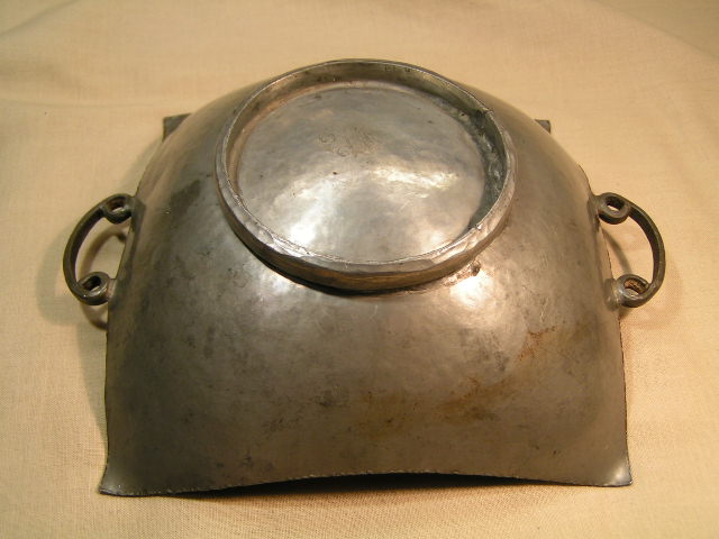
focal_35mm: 38
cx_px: 360
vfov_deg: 37.7
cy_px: 270
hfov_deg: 49.0
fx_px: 789
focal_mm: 5.8
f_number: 3.5
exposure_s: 1/50
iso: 50
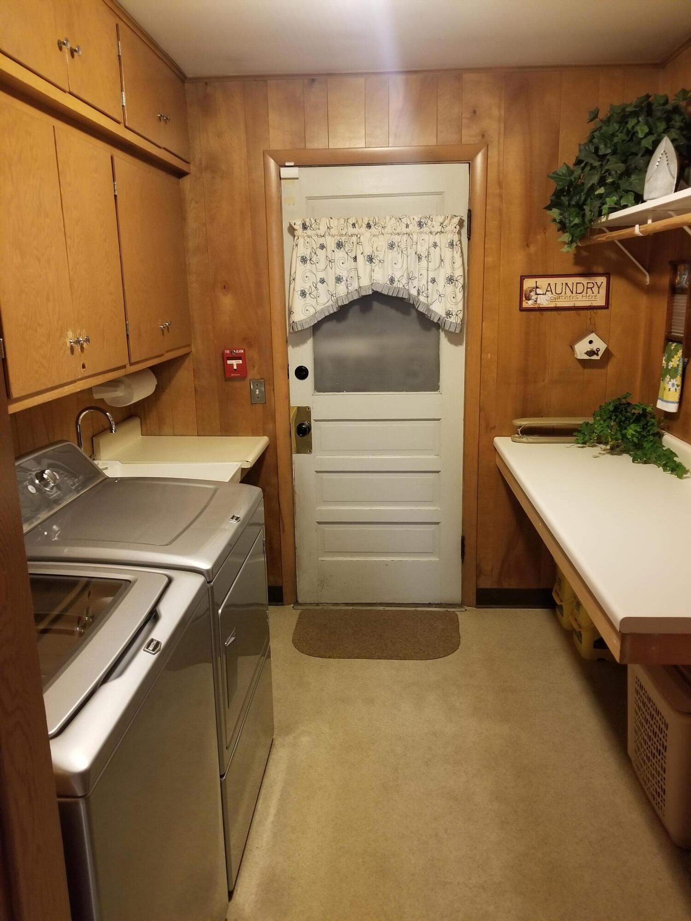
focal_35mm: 26
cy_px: 460
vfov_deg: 67.3
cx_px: 346
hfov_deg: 53.1
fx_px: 692
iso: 200
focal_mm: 4.25
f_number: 1.7
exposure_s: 1/10
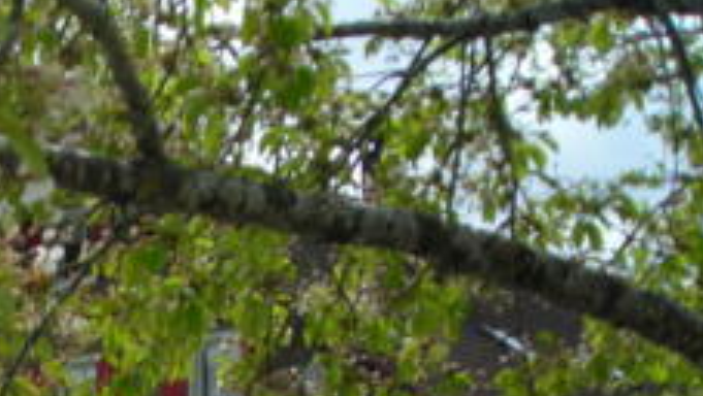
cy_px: 622
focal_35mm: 107
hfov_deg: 18.9
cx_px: -141
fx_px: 1996
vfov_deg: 10.9
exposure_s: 1/183
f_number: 6.4
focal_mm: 6.3
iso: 50
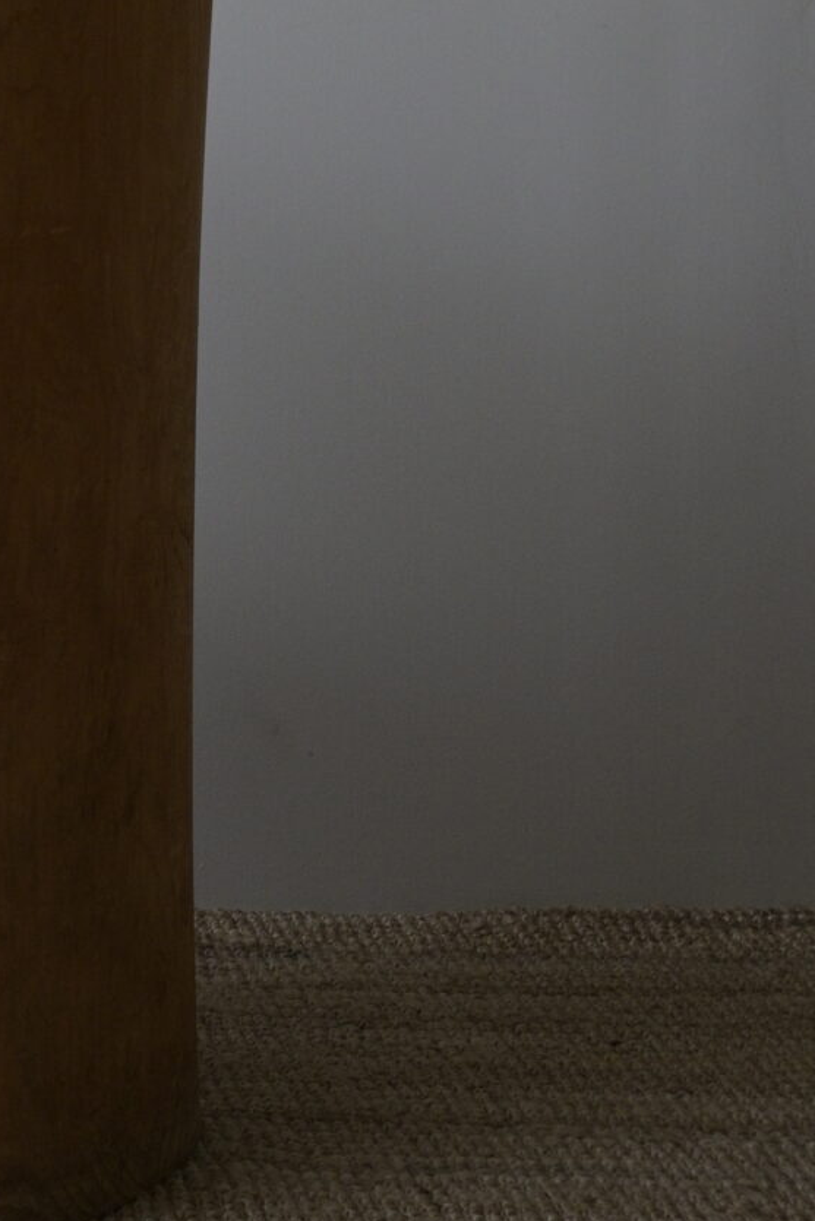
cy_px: -72
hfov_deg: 14.1
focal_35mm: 92
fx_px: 3123
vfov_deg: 21.2
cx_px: -336
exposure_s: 1/80
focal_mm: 20
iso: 640
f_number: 5.6
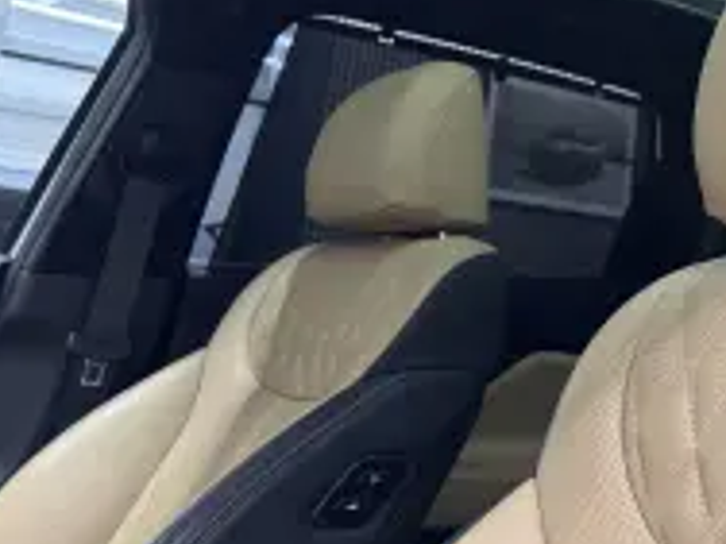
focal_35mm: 46
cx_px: 684
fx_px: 965
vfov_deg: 30.4
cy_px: 73
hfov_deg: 37.8
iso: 800
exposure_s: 1/33
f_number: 1.78
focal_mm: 6.76
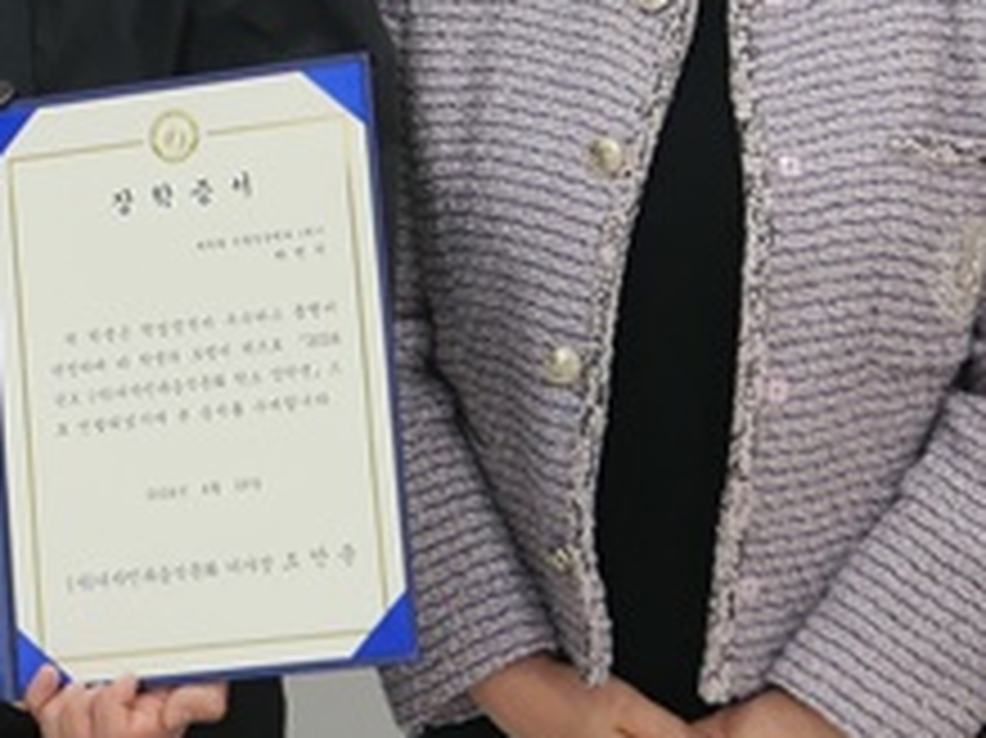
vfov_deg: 8.1
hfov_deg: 11.0
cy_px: -488
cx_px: -180
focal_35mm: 177
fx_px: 5039
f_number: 2.6
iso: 400
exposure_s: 1/100
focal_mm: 19.5
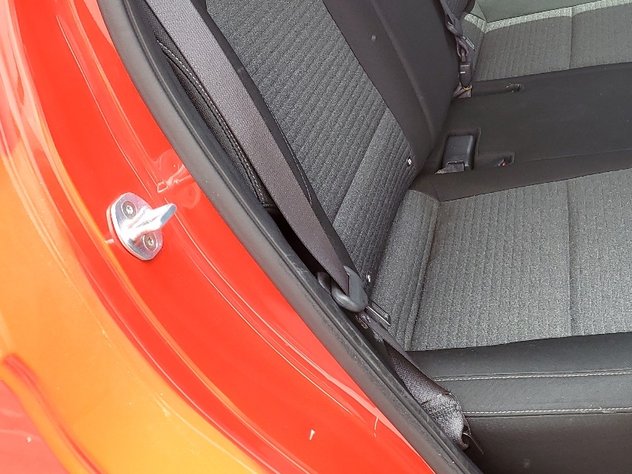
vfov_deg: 27.5
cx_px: 534
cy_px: 43
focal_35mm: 51
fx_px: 931
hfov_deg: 35.8
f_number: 1.5
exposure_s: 1/286
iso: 50
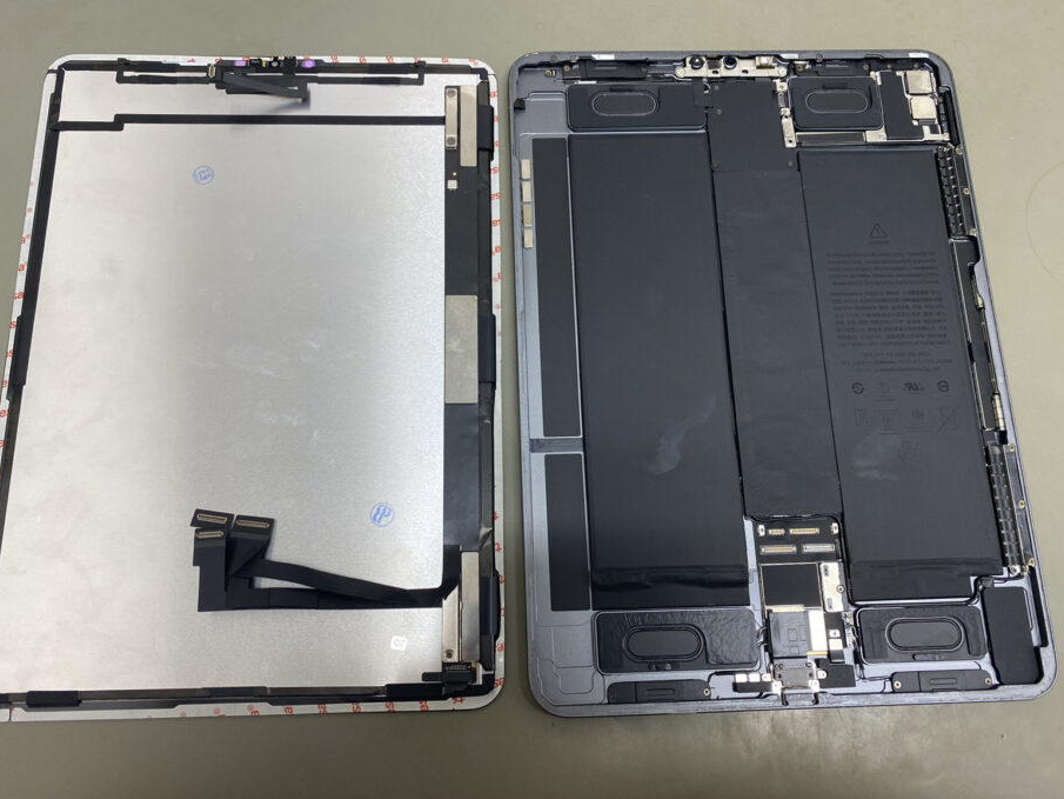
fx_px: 830
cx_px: 513
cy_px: 388
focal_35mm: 27
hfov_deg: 65.3
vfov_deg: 51.4
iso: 100
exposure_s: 1/100
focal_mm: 4.25
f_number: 1.8
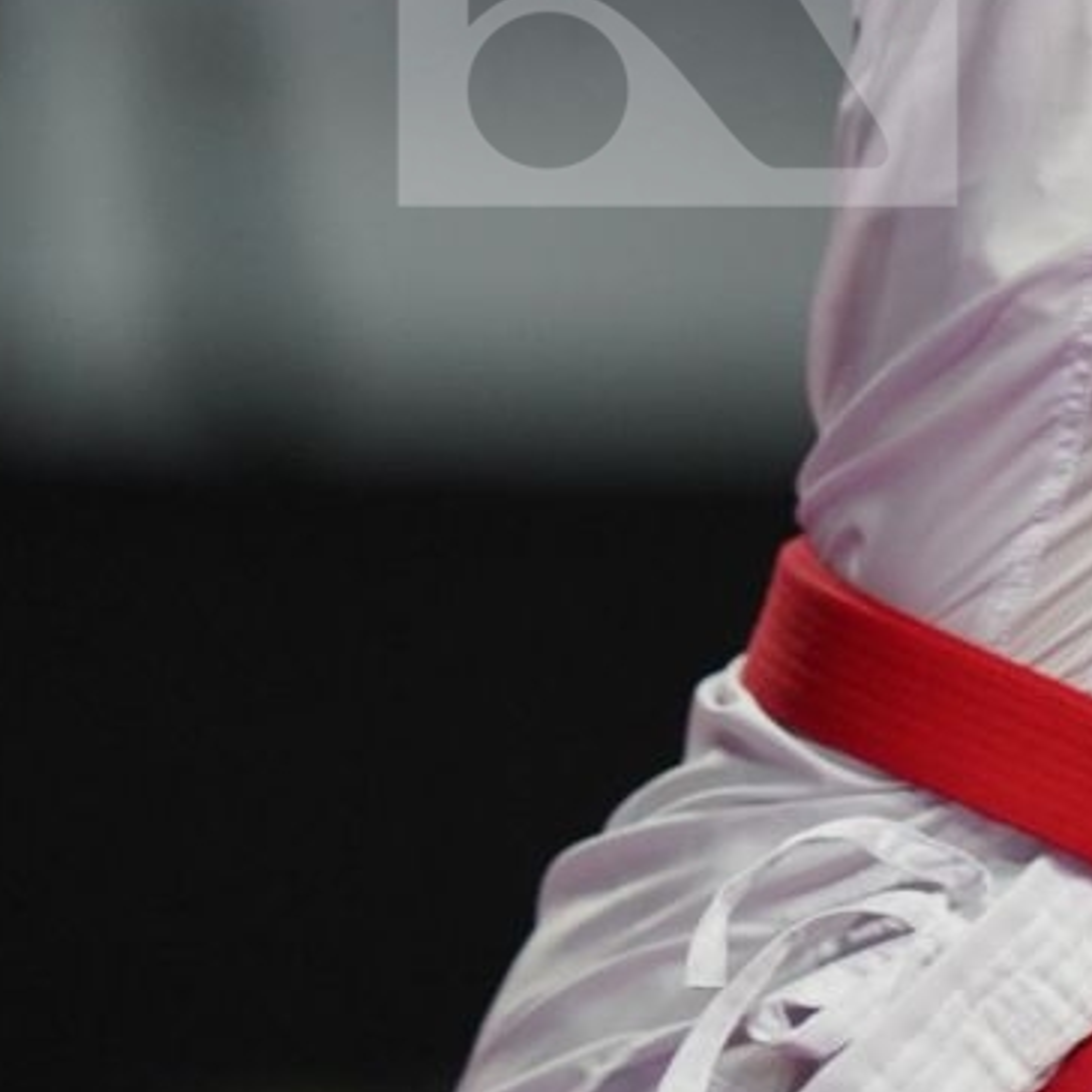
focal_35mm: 1682
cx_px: 1695
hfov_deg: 1.0
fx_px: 60031
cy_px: -66
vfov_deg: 1.0
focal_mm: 400
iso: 1250
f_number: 2.8
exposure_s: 1/1000
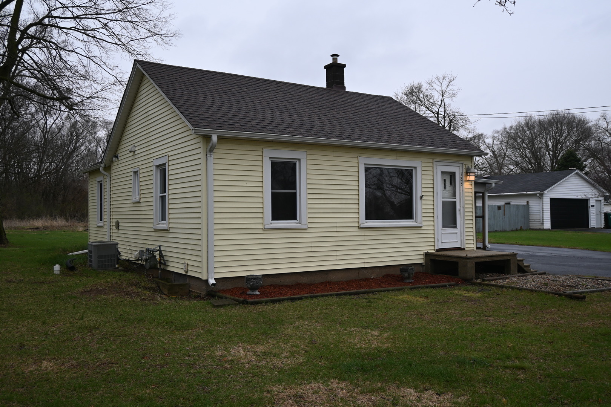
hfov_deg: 59.5
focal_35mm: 32
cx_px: 306
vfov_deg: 41.7
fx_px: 535
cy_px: 204
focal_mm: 21
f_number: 4
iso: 100
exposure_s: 1/320
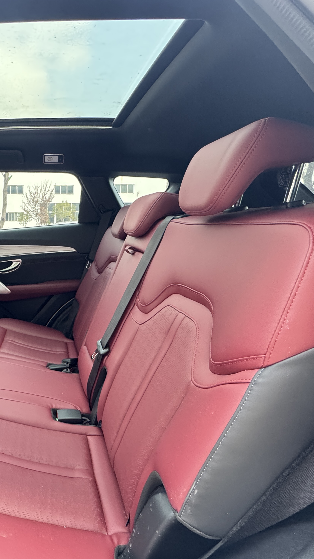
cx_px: 27
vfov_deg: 83.8
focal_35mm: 21
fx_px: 311
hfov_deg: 47.7
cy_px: 285
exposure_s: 1/99
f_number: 2.2
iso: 320
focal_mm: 2.22
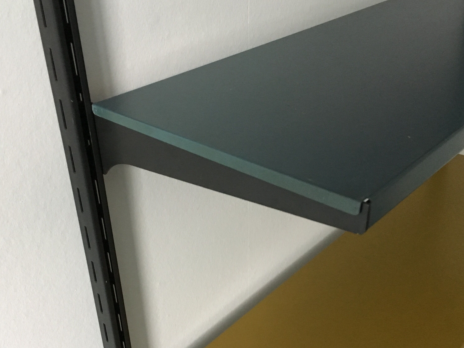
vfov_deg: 36.7
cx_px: 236
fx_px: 523
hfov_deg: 47.9
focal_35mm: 39
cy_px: 204
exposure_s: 1/17
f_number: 2.2
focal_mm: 4.15
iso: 250
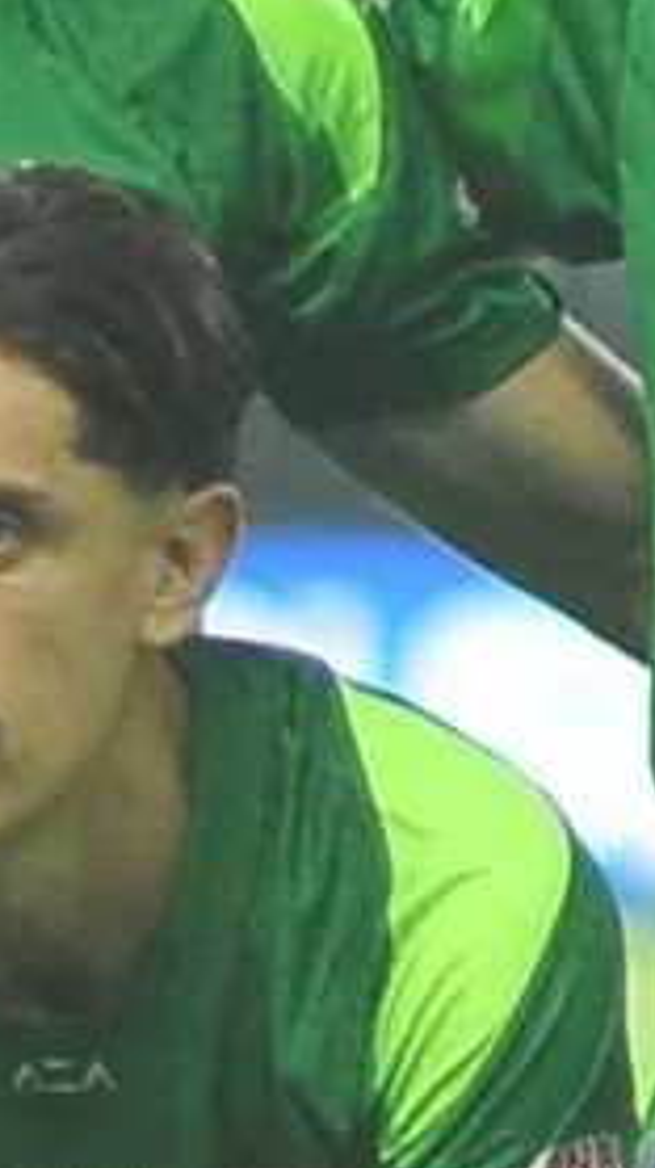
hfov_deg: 1.2
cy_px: 544
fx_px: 31335
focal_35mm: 1013
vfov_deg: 2.1
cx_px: 2171
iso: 1600
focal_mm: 105
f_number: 2
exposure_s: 1/1250
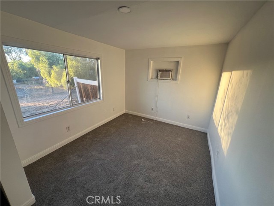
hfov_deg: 106.2
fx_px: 103
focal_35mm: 13
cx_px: 137
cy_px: 103
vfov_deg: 89.9
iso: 64
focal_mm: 1.57
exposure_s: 1/99
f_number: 1.8
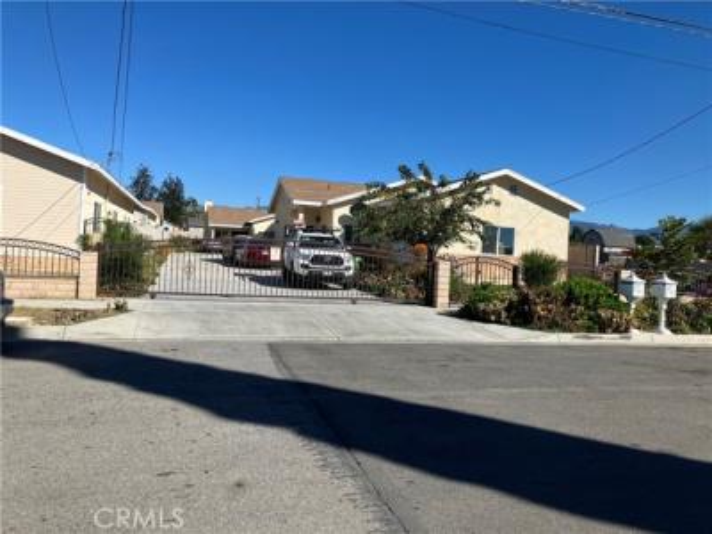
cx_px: 356
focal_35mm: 28
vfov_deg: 49.7
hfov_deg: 63.4
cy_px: 267
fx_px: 576
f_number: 1.8
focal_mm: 3.99
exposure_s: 1/2558
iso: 32
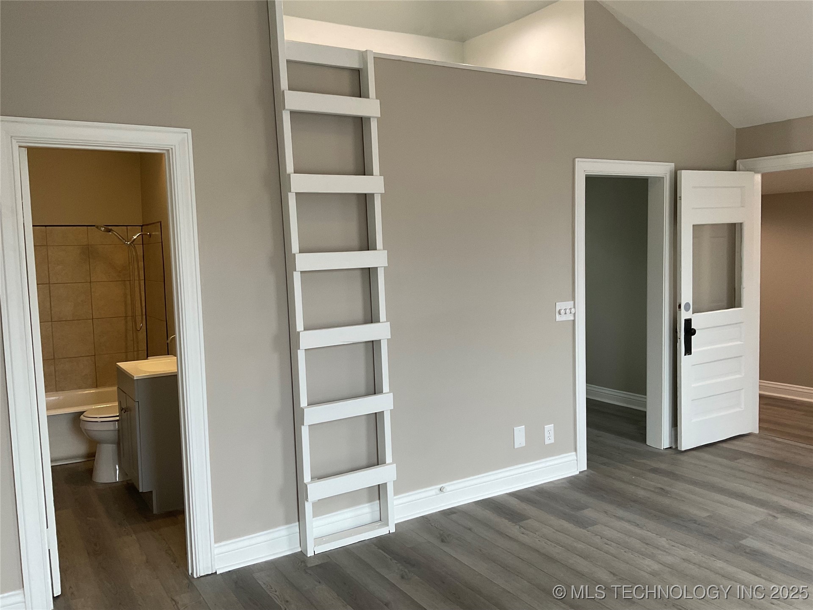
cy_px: 305
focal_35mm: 29
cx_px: 406
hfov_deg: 61.7
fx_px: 681
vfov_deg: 48.2
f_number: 1.8
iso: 64
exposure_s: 1/60
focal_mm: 3
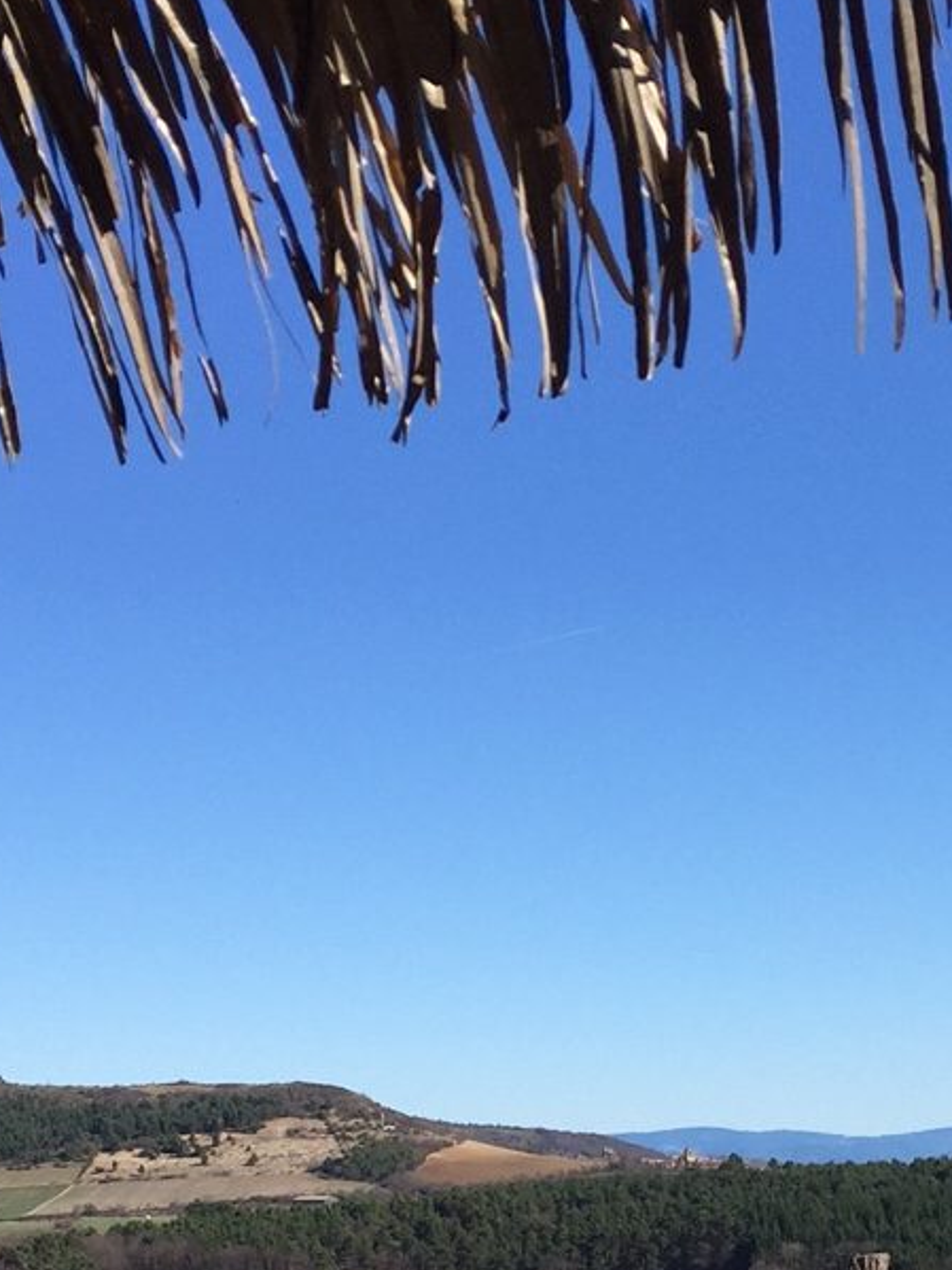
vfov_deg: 23.9
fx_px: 2898
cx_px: 655
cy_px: 1202
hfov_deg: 18.6
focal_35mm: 79
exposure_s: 1/1980
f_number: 2.2
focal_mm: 4.15
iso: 32
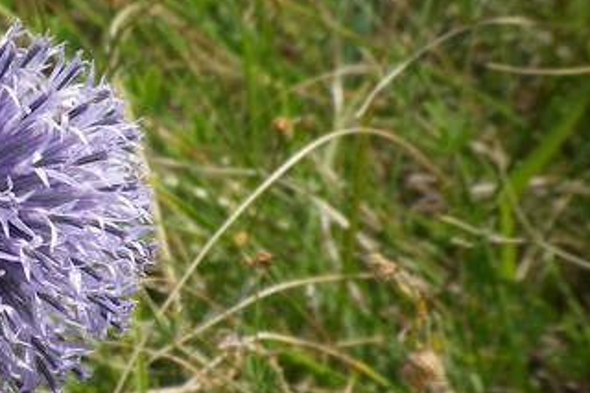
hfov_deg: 21.2
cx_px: -68
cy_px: 216
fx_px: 1491
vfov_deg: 15.0
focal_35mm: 91
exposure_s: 1/640
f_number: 3.9
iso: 80
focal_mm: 6.36
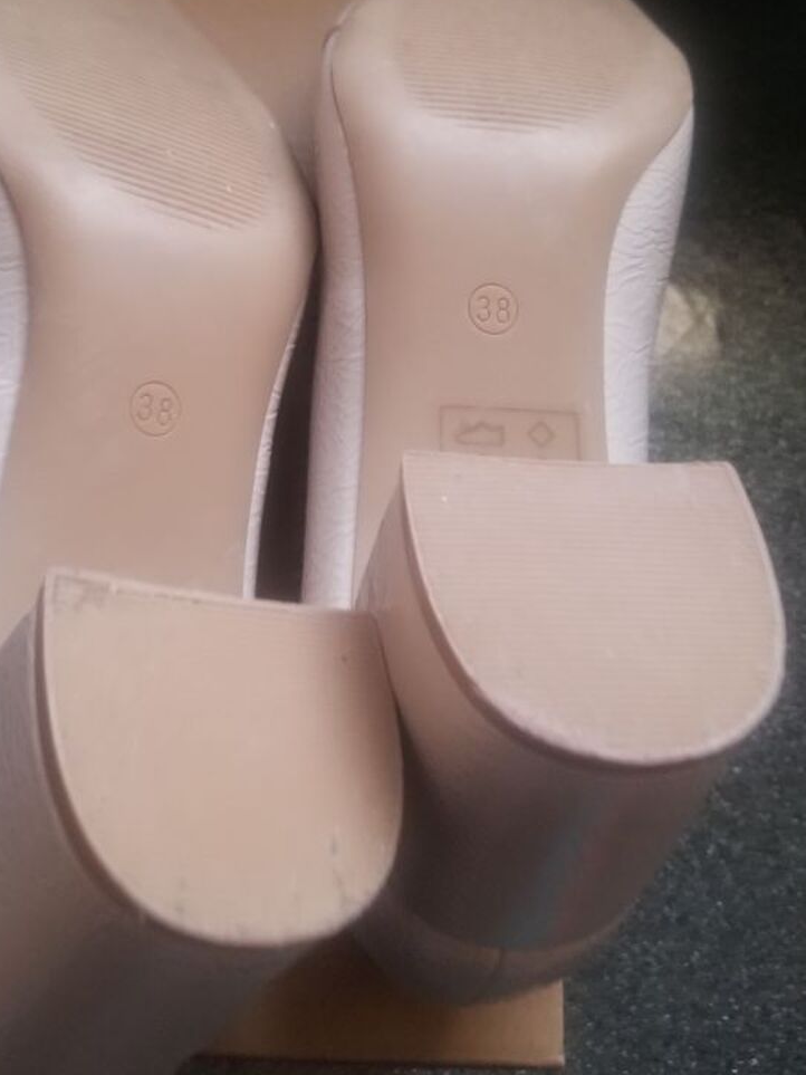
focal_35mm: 36
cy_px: 390
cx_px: 319
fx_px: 1118
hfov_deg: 39.5
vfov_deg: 50.7
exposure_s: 1/10
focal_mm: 4.25
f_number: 1.7
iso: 250
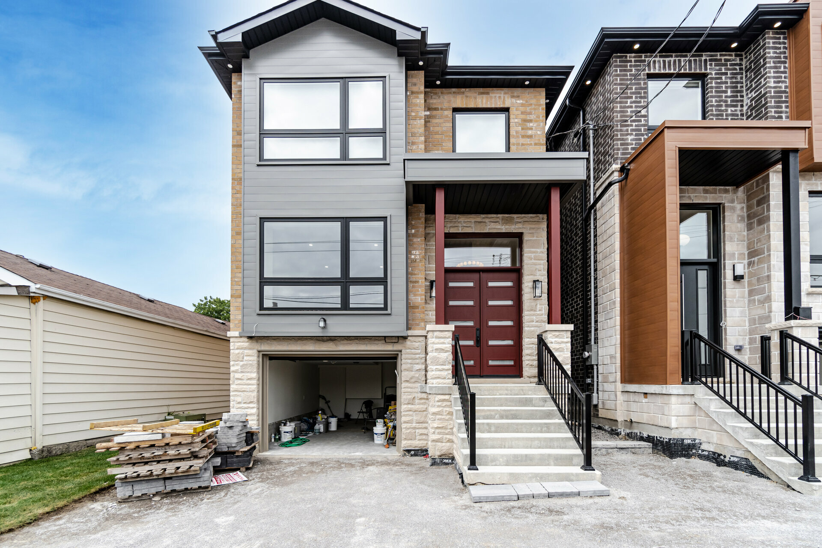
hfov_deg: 100.4
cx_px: 411
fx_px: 342
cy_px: 274
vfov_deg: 77.3
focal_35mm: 15
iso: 80
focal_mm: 10
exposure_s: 1/640
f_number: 7.1
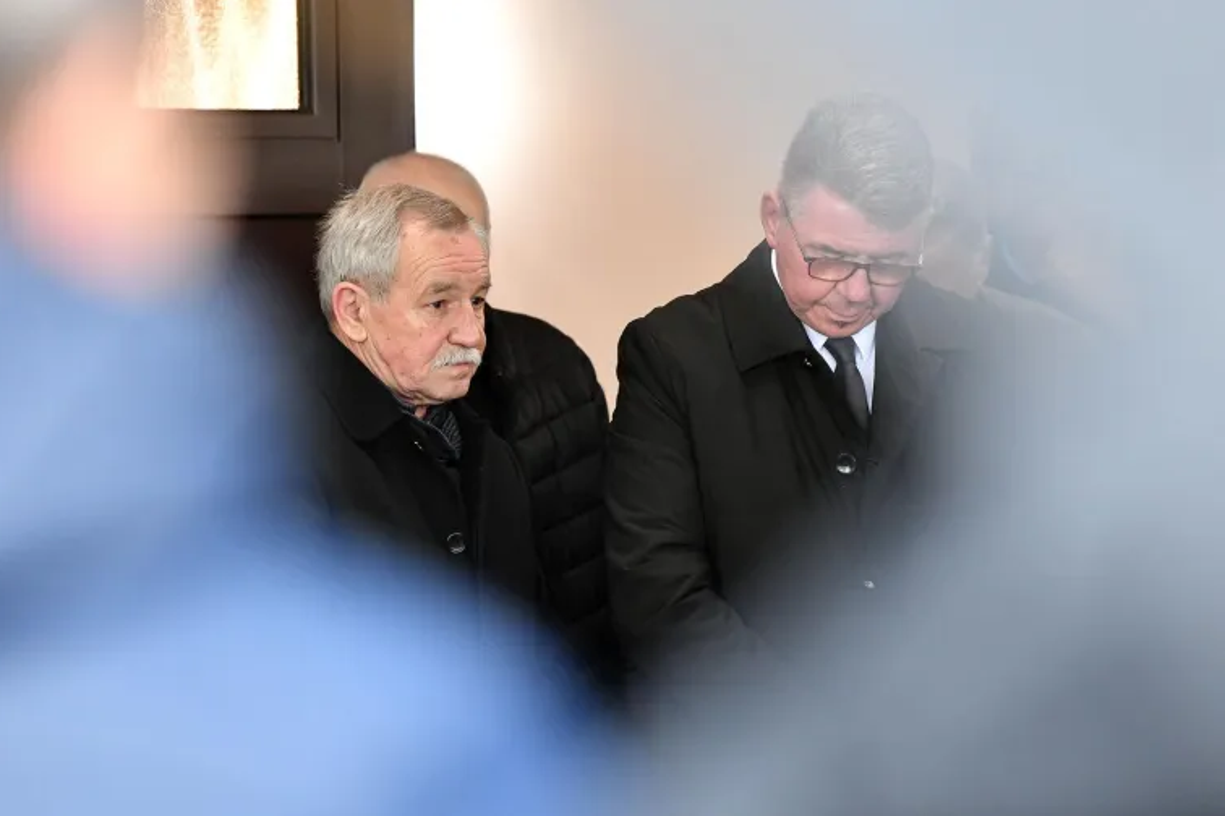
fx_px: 6839
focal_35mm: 201
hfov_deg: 10.2
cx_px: 611
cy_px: 407
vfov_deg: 6.8
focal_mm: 200
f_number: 5
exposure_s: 1/200
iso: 3200
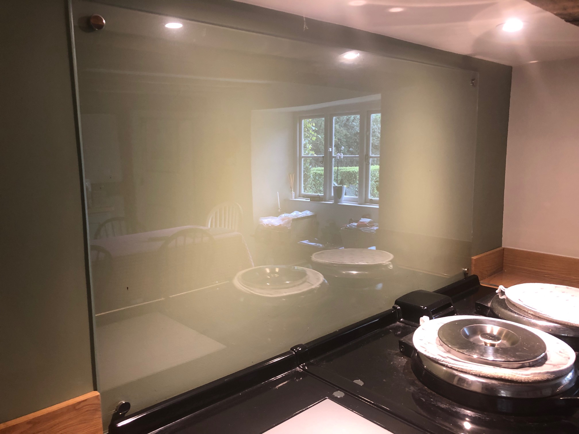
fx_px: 468
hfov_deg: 63.4
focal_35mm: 28
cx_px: 290
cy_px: 217
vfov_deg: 49.7
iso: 40
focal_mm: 3.99
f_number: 1.8
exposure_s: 1/17
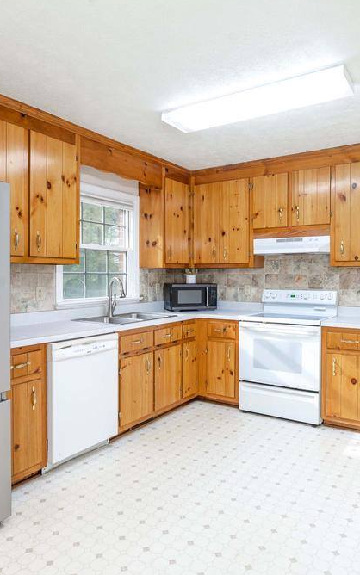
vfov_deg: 72.5
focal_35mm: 25
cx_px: 196
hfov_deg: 49.3
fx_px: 392
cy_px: 284
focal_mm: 16
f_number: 8
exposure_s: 1/60
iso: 400
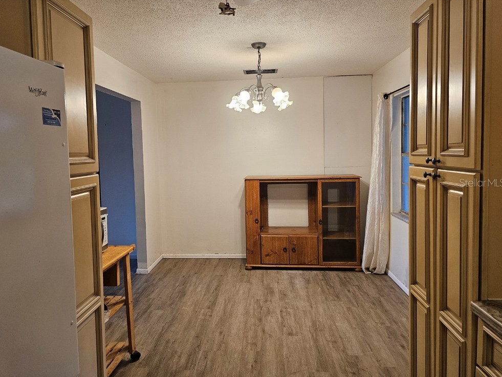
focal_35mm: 24
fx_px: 348
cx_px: 246
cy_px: 182
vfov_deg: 56.8
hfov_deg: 71.6
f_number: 1.7
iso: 250
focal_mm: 6.3
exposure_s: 1/120
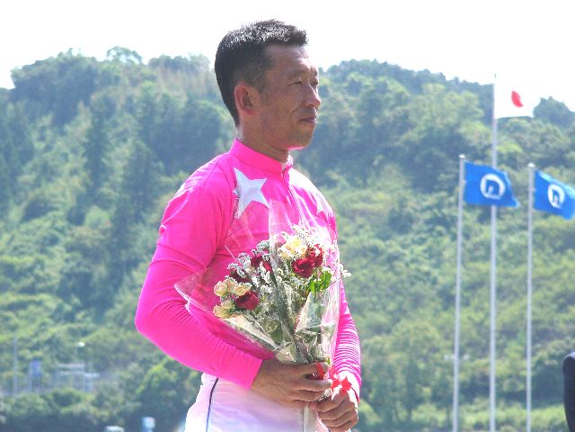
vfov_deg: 8.3
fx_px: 2973
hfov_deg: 11.0
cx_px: 288
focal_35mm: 179
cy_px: 216
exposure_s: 1/500
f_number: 6.5
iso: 50
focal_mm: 29.8
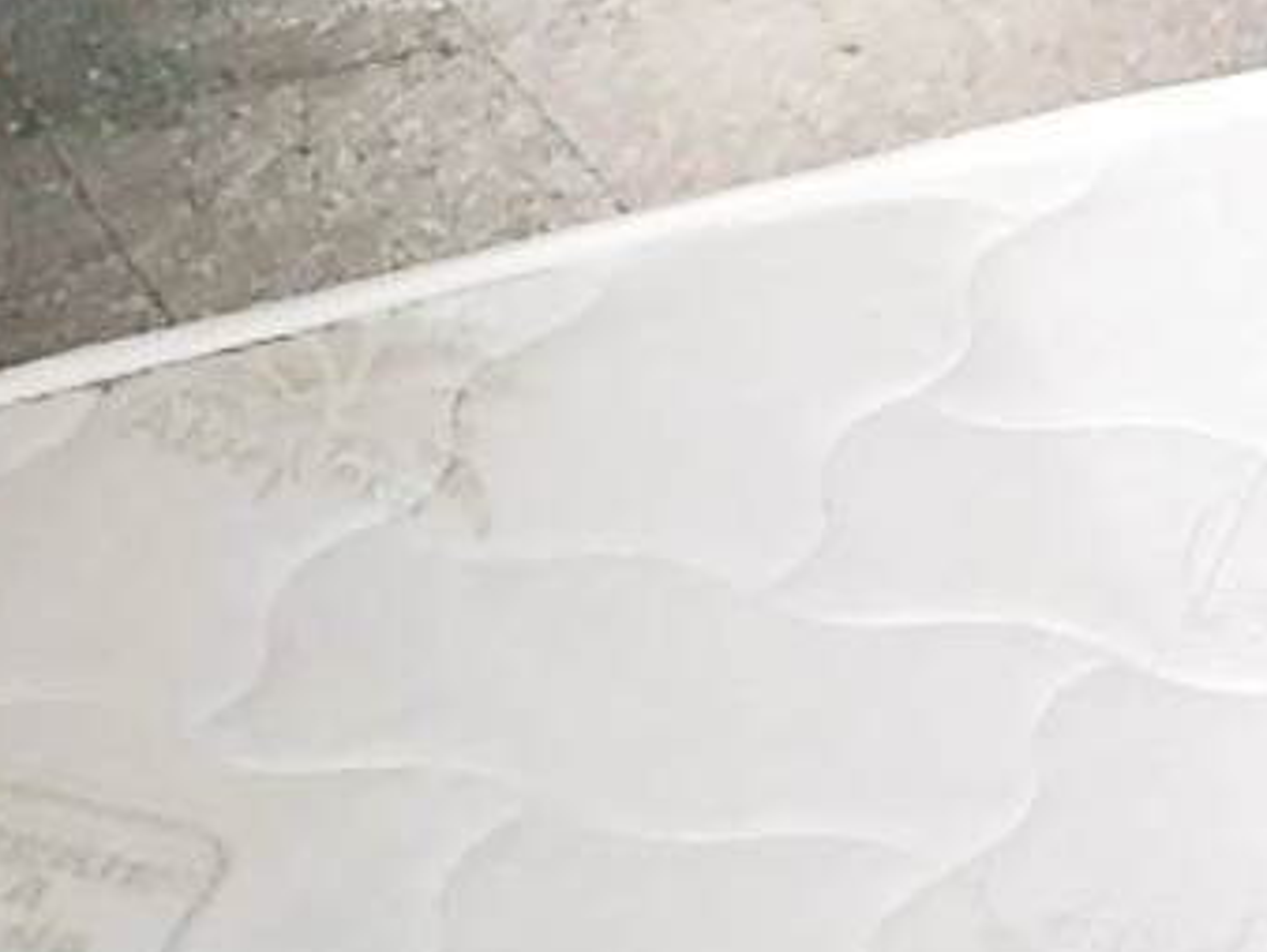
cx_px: 1391
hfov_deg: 9.2
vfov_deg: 6.4
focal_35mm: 212
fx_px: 7765
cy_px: -1960
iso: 25
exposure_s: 1/33
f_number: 1.8
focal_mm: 4
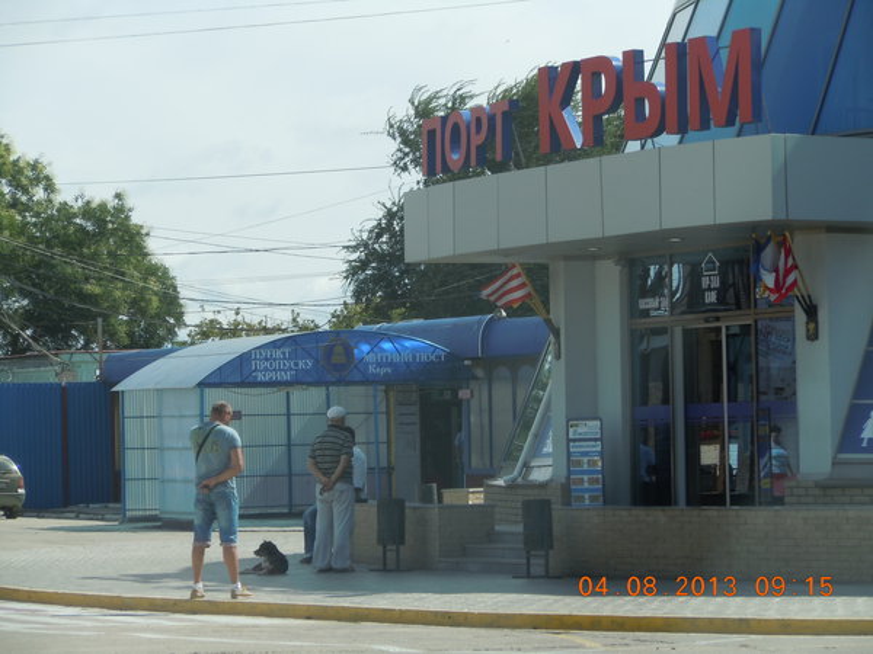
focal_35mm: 141
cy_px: 327
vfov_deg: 10.5
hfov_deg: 14.0
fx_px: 3556
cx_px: 436
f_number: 5.5
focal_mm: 25.3
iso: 100
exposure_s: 1/400
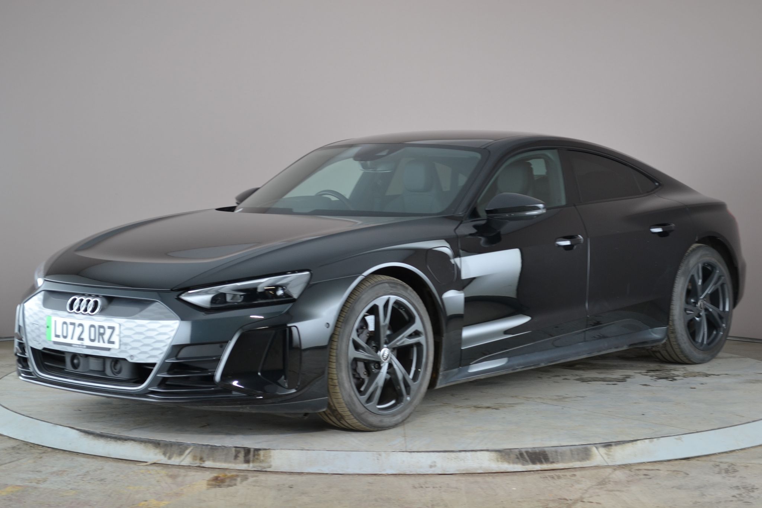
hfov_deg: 28.1
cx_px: 381
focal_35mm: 72
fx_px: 1524
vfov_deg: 18.9
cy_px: 254
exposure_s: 1/8
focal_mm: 48
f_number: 5.3
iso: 200
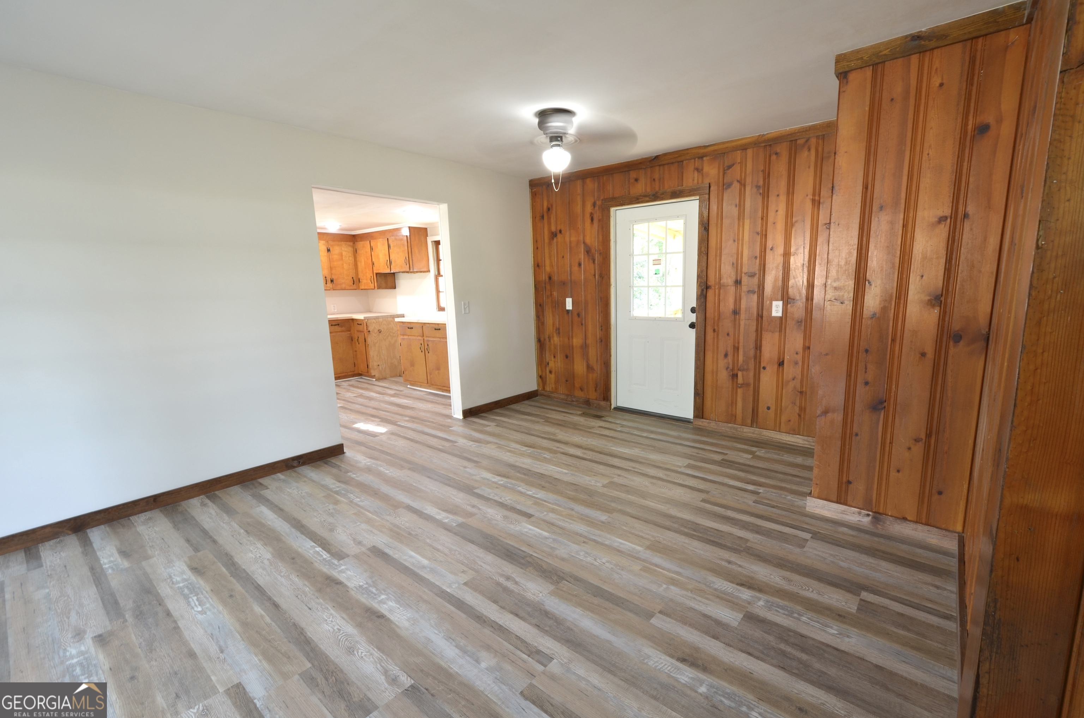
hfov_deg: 100.5
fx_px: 451
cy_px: 359
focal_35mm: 15
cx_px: 542
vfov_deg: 77.1
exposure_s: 1/3
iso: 200
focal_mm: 10
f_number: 8
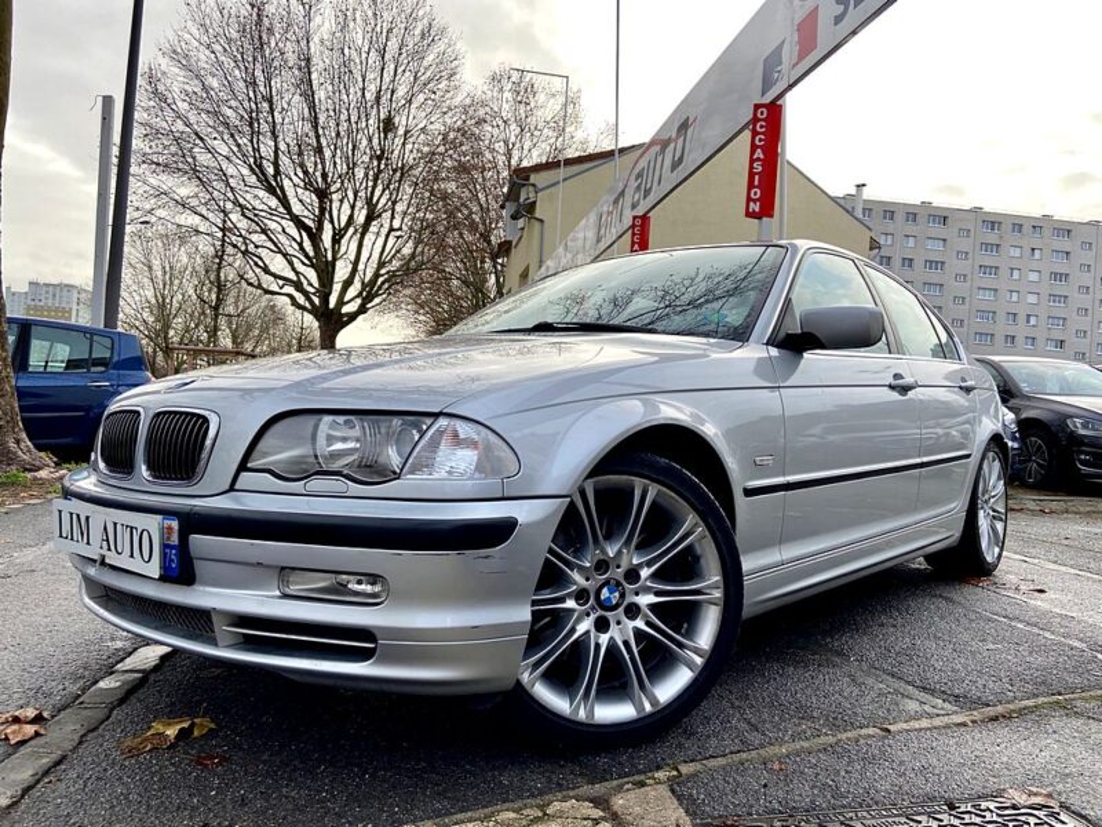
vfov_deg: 53.1
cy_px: 414
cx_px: 551
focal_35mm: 26
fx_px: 828
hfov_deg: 67.3
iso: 32
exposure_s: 1/281
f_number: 1.8
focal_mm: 4.25
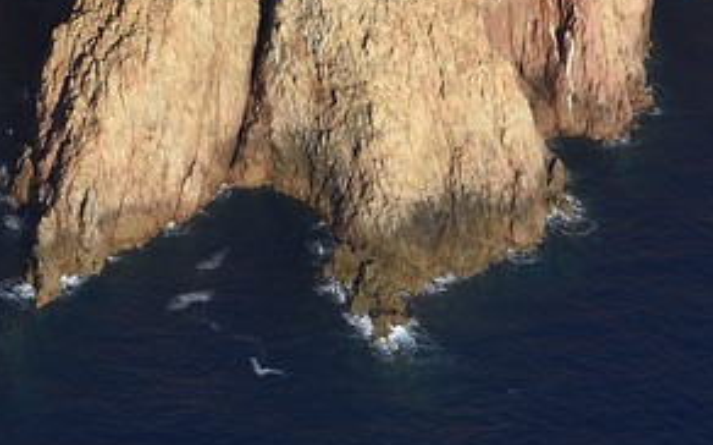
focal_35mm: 268
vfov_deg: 4.6
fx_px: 5204
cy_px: -1171
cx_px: -477
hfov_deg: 7.6
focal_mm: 48
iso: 400
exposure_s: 1/800
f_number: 10
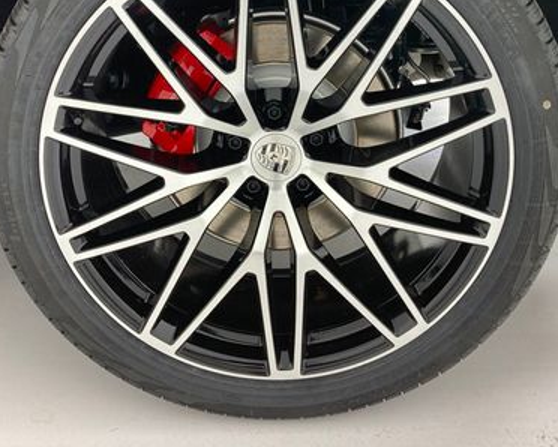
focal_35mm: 47
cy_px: 114
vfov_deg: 31.6
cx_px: 274
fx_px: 777
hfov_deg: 39.5
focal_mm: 3.99
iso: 64
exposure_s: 1/120
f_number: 1.8
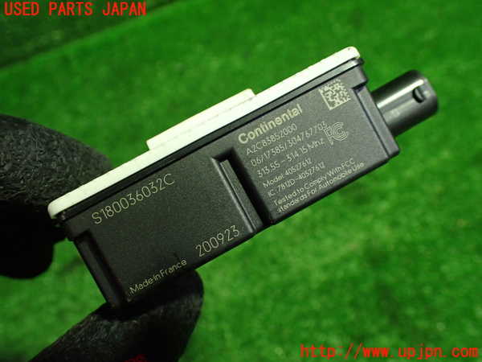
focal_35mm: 30
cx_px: 241
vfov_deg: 46.8
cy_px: 181
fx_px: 418
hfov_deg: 60.0
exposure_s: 1/125
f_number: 2.3
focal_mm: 5.4
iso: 800
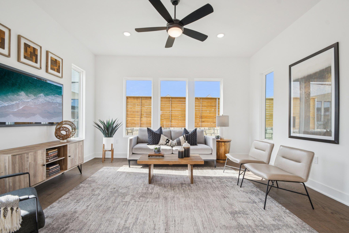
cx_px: 174
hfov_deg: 100.4
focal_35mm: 15
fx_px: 145
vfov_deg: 77.3
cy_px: 116
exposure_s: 1/160
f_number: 8
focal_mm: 10
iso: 400
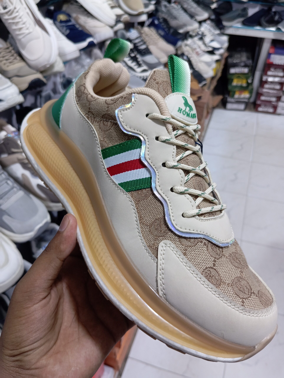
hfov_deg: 49.9
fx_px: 305
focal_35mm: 28
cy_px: 189
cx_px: 142
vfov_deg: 63.4
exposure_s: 1/33.3
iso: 278
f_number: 1.8
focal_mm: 4.22
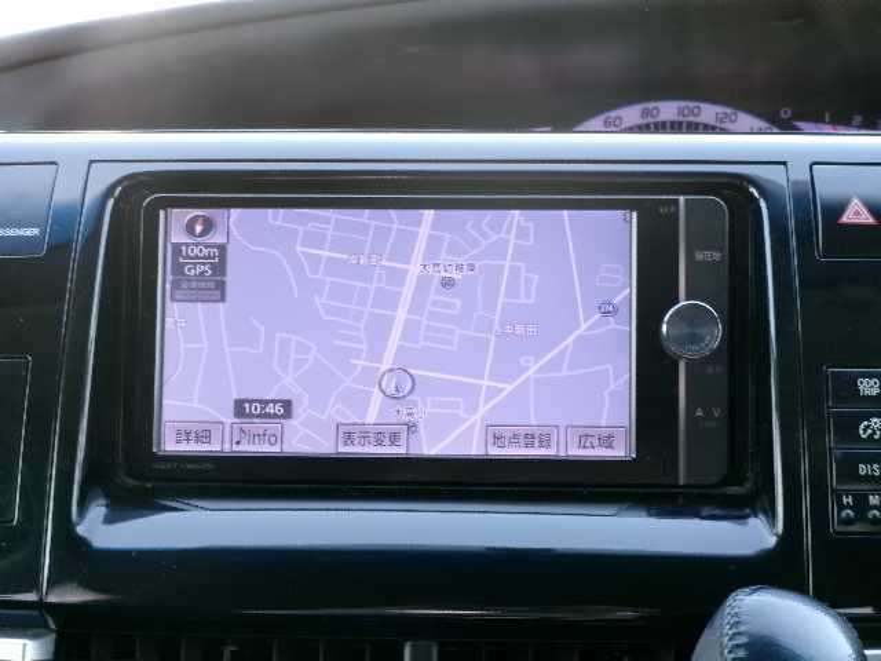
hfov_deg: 25.0
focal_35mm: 78
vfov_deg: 18.9
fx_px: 1985
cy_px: 330
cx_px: 440
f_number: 5.4
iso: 243
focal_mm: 14
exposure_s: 1/34
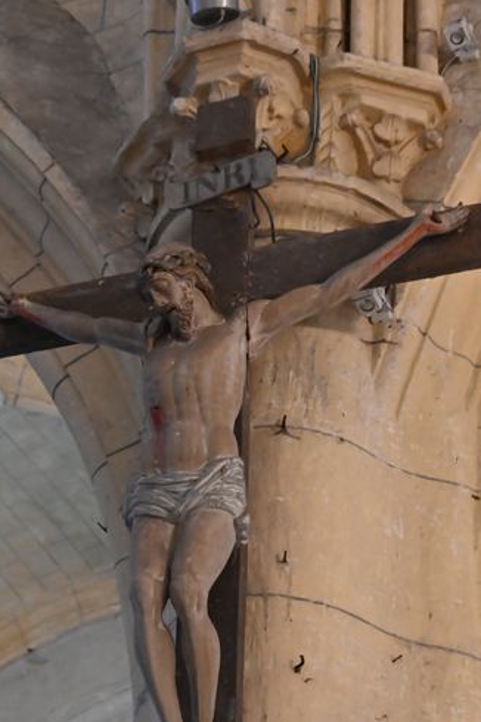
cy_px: 430
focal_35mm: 113
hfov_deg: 12.1
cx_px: 199
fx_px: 2265
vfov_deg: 18.1
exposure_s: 1/80
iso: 11400
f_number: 6.3
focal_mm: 79
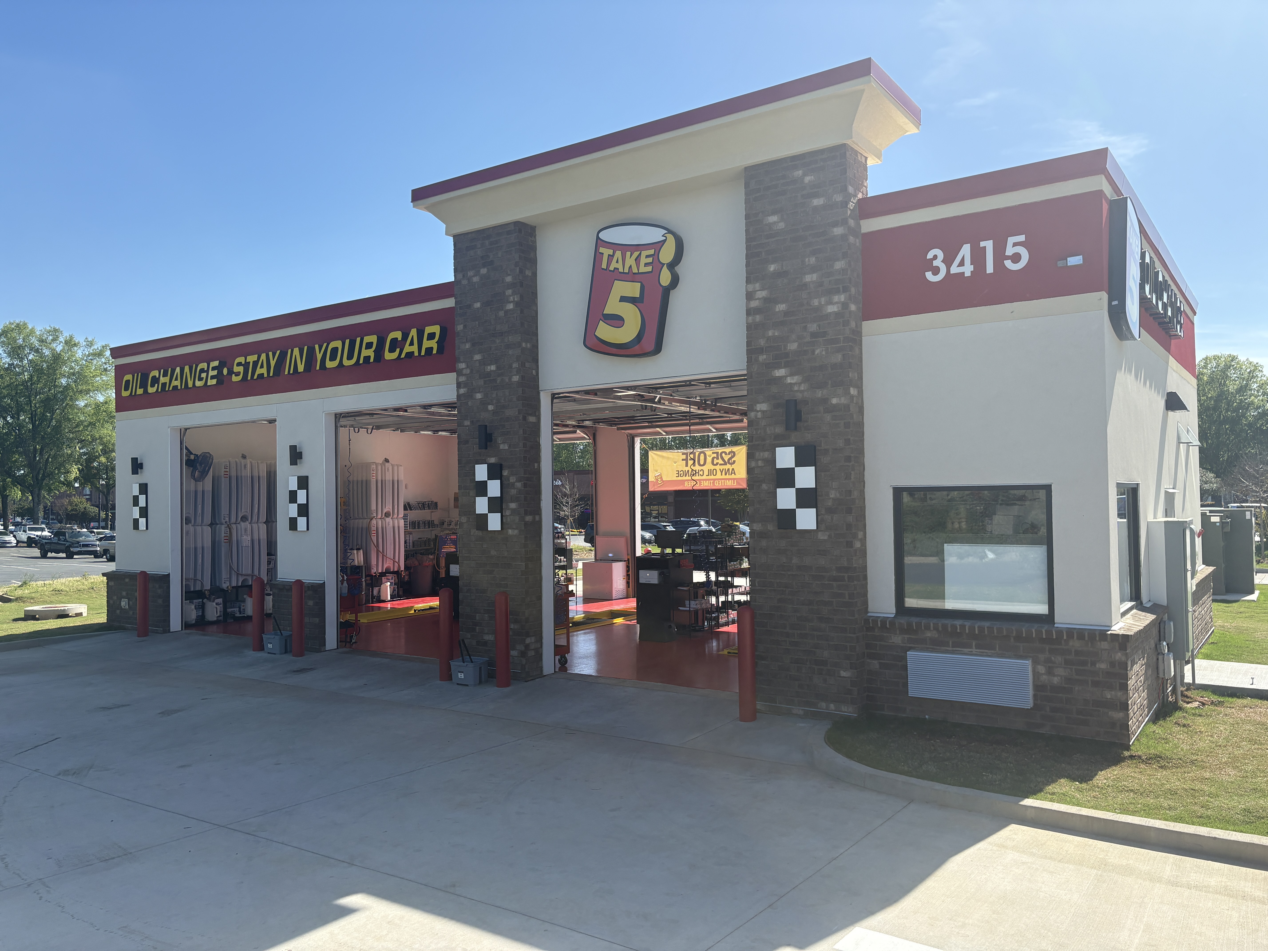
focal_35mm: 26
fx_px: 952
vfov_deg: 53.1
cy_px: 476
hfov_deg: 67.3
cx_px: 634
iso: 50
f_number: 1.6
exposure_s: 1/2538
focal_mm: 5.96
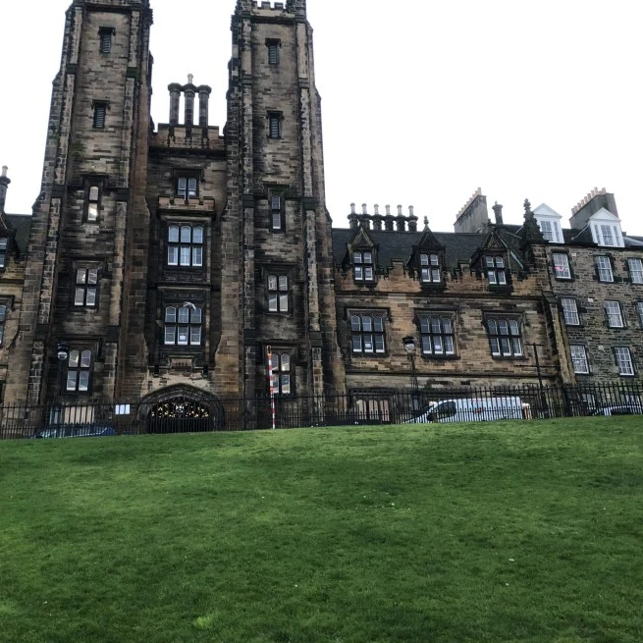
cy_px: 321
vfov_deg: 48.5
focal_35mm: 34
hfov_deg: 48.2
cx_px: 263
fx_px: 715
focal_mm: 4
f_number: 1.8
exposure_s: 1/24
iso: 32
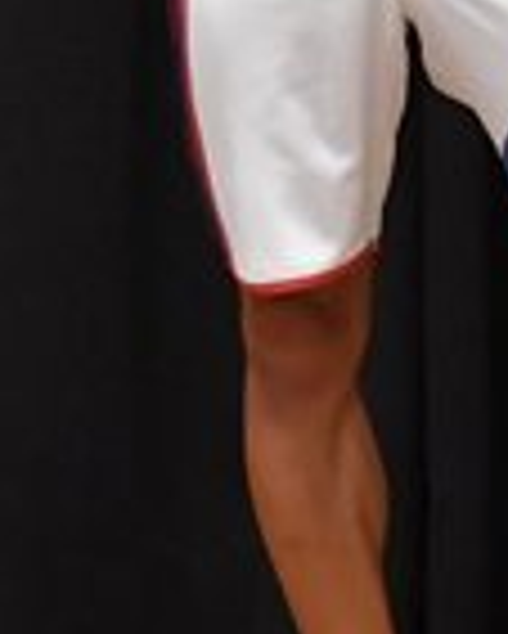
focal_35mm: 1318
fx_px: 24743
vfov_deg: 1.5
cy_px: -211
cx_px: 362
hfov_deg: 1.2
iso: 6400
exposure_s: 1/400
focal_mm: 170
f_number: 5.6
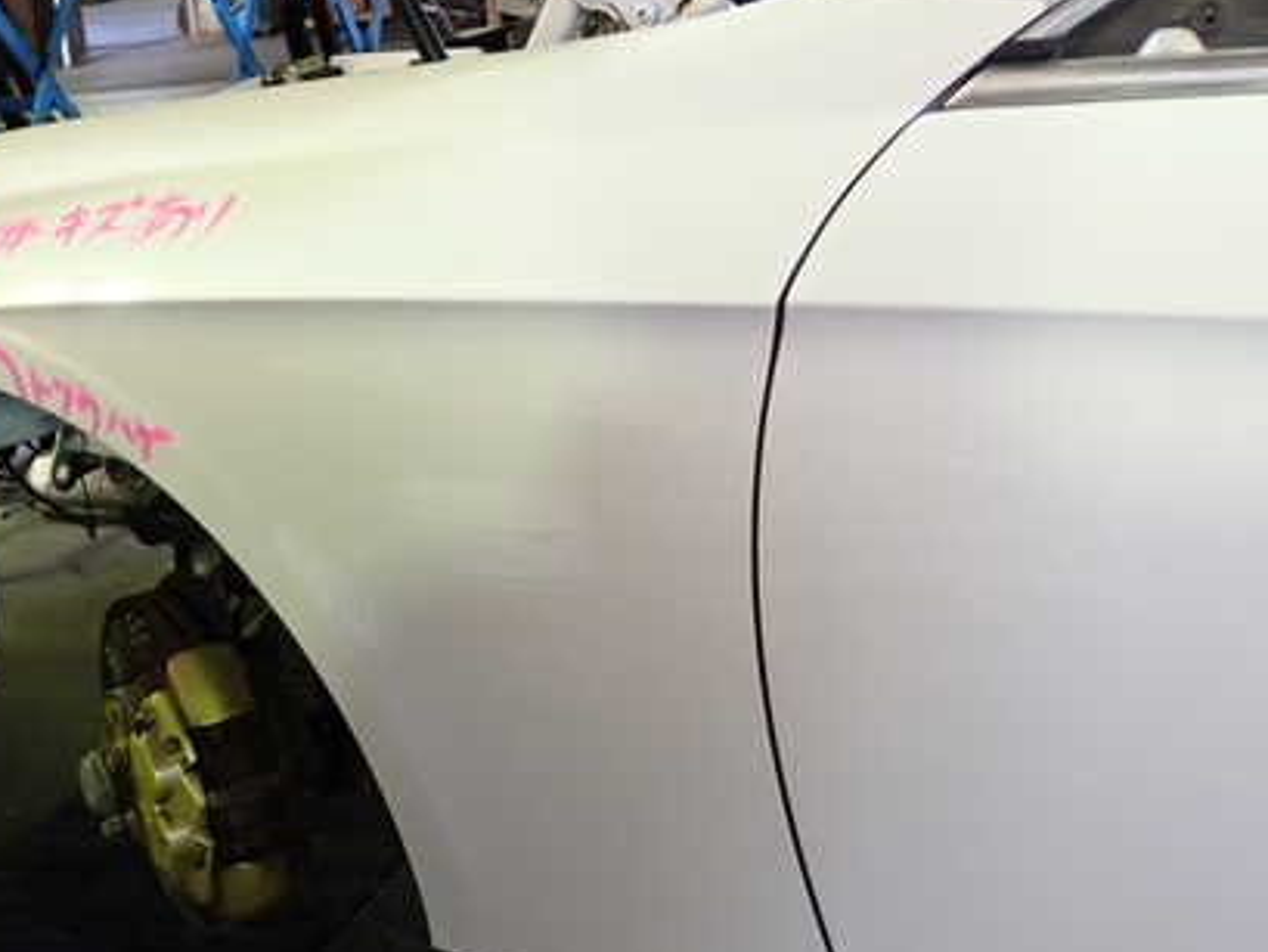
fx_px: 1612
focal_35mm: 44
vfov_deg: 32.9
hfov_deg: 42.5
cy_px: 527
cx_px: 440
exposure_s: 1/30
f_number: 2.3
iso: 250
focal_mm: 5.4
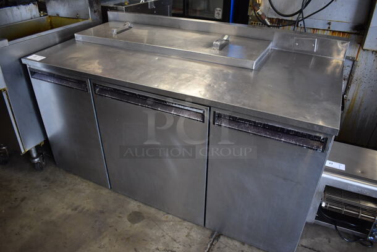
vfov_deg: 48.0
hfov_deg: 67.3
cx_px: 188
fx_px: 283
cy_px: 126
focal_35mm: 27
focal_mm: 18
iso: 1000
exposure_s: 1/125
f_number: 3.5
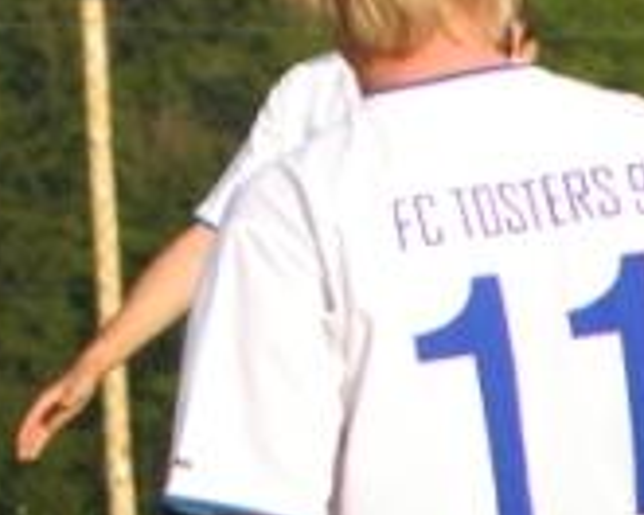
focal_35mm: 1010
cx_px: 0
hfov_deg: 1.9
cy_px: -66
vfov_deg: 1.5
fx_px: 19251
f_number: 3.7
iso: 50
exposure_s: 1/640
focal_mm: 63
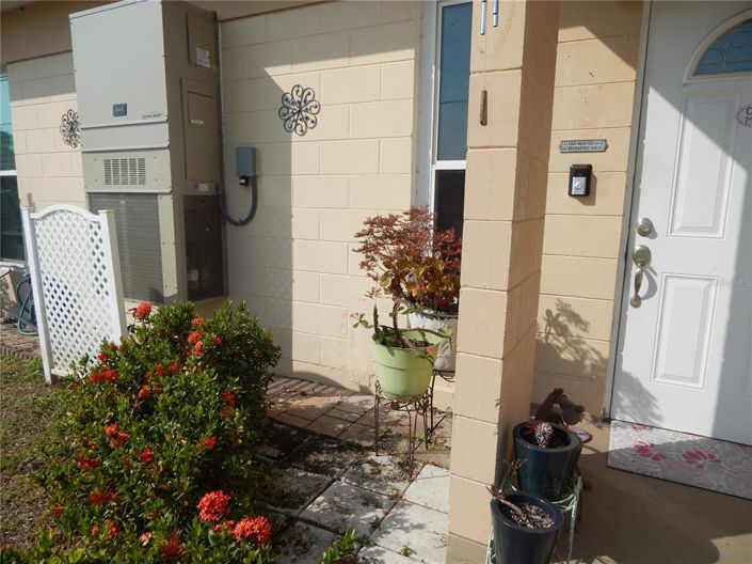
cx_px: 376
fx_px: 478
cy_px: 282
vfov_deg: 61.0
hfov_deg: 76.4
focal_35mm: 22
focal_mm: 4
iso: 125
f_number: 6
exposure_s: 1/800
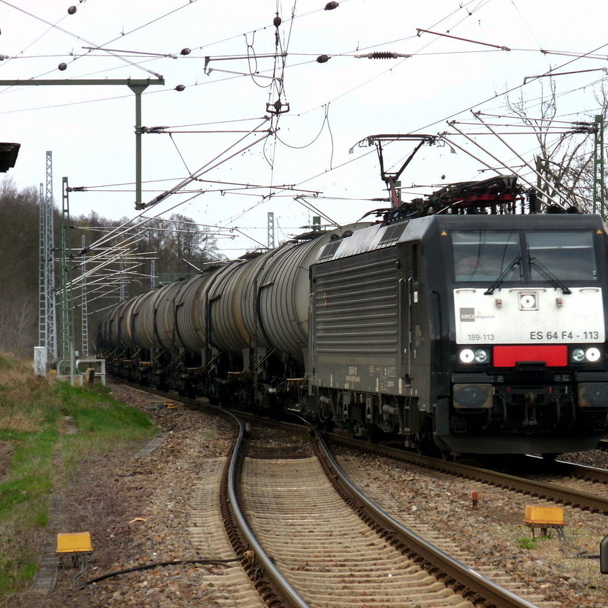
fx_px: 3497
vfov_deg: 9.9
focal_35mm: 176
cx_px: 401
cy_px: 304
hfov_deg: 9.9
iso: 100
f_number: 5.8
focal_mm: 26.6
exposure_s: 1/125
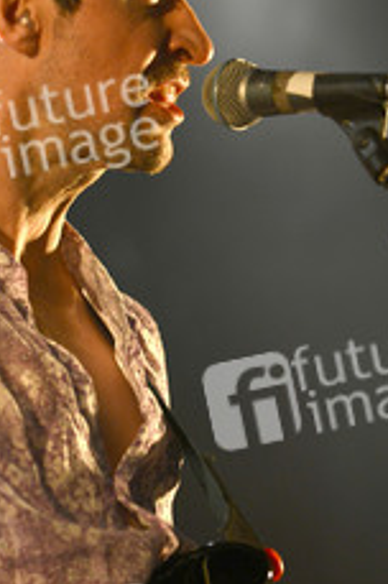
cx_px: 102
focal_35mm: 203
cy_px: 263
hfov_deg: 6.7
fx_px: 3292
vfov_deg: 10.1
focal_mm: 116
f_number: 2.8
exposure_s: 1/200
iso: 1000
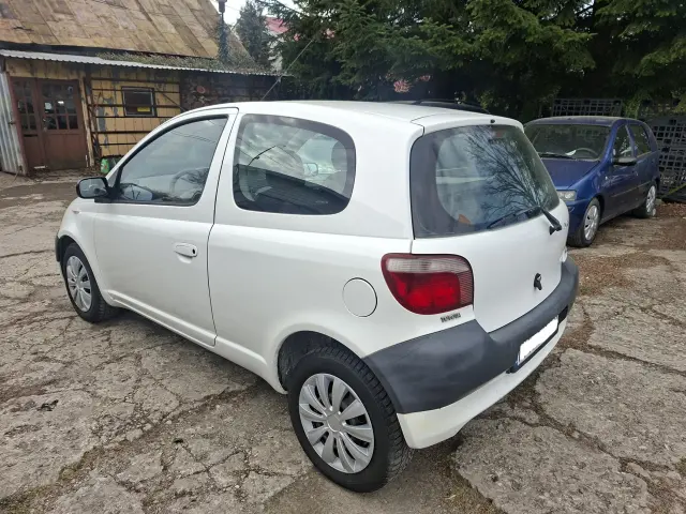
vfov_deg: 58.9
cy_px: 257
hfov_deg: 73.9
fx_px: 456
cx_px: 343
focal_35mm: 23
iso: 50
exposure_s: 1/713
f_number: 1.8
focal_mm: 5.54
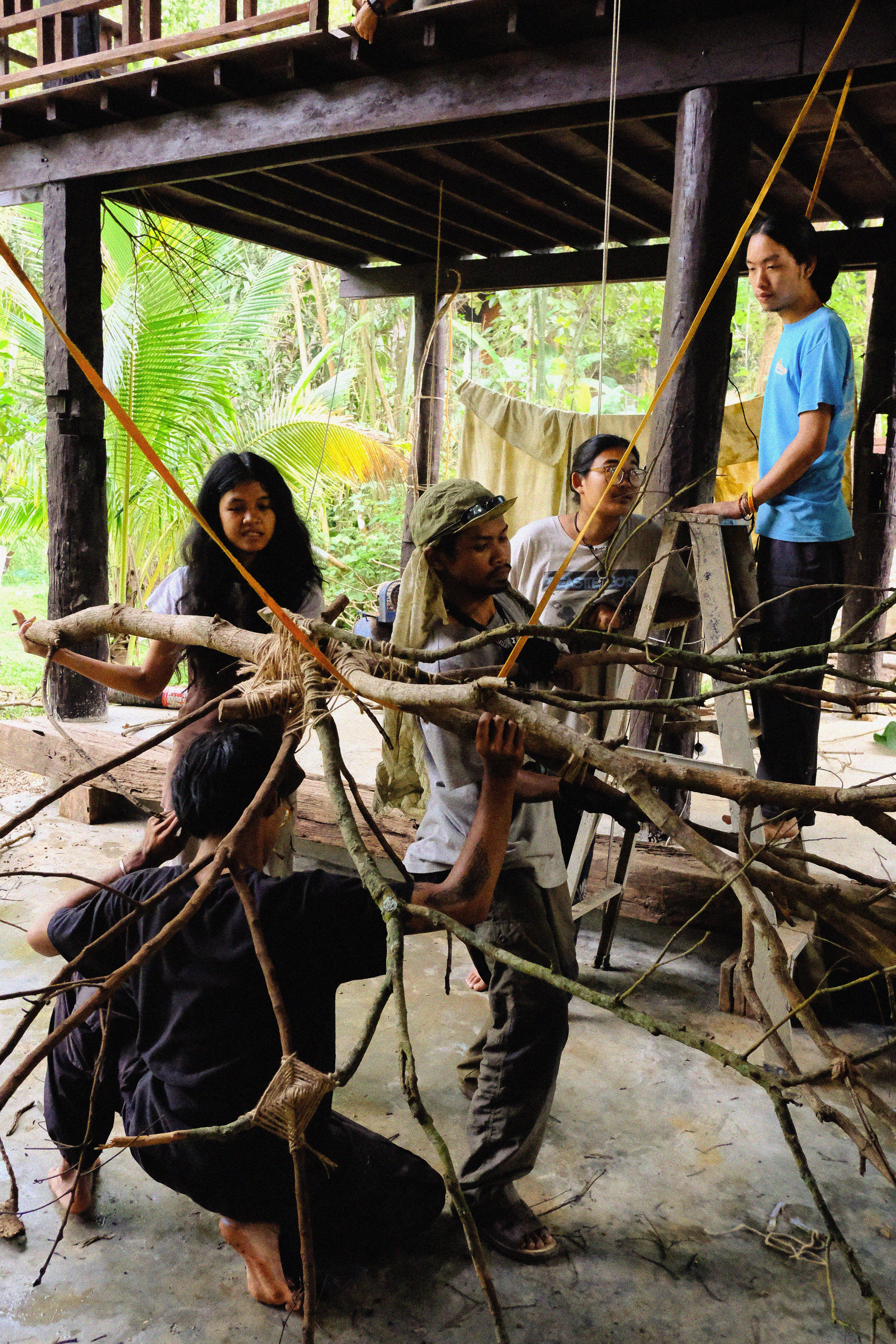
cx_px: 423
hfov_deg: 41.1
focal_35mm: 32
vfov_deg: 58.7
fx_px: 1195
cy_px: 665
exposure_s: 1/1000
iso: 10000
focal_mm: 18.1
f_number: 4
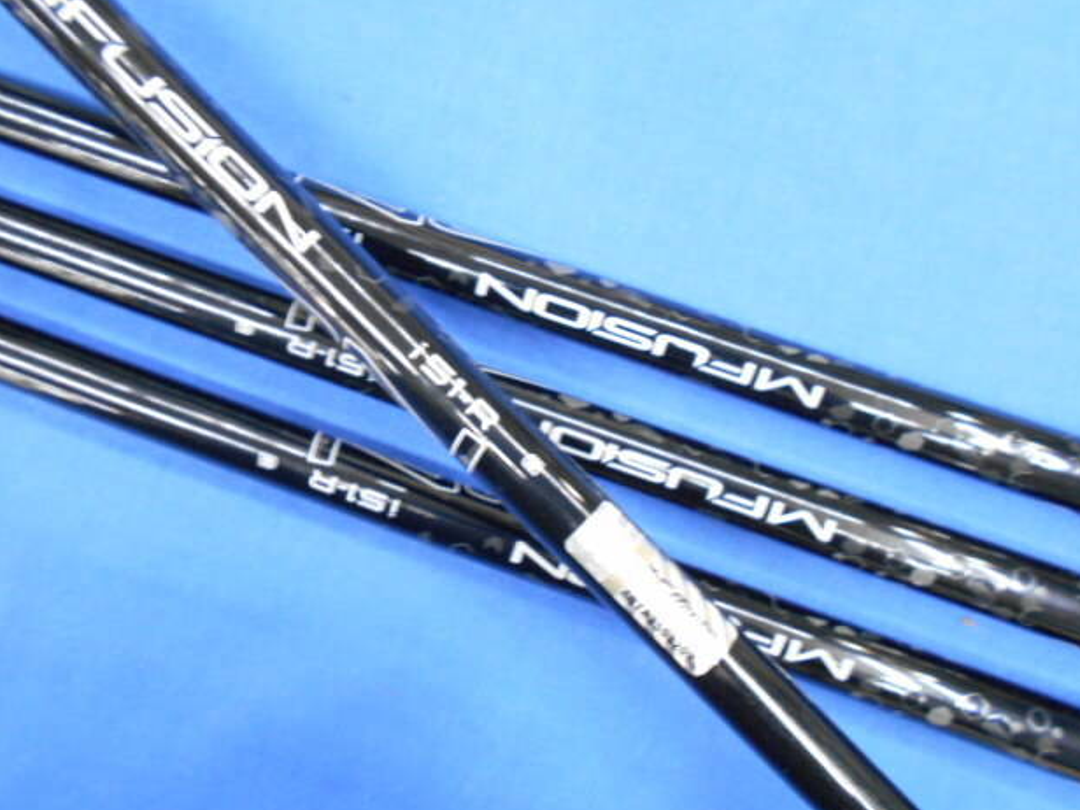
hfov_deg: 65.3
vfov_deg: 51.4
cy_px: 401
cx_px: 558
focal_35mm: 27
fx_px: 842
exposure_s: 1/15
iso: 400
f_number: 3.2
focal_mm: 4.6
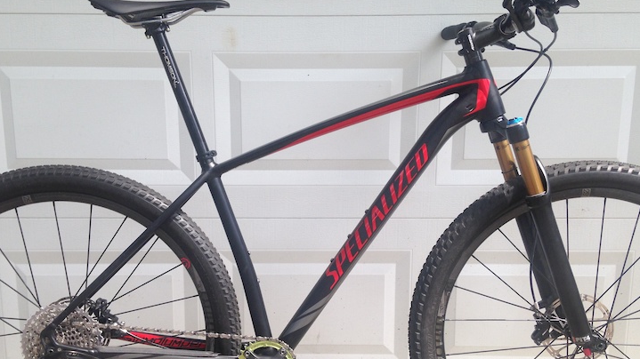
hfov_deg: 50.5
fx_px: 679
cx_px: 308
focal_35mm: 40
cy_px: 213
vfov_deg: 29.6
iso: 50
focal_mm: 4.12
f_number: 2.4
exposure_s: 1/275
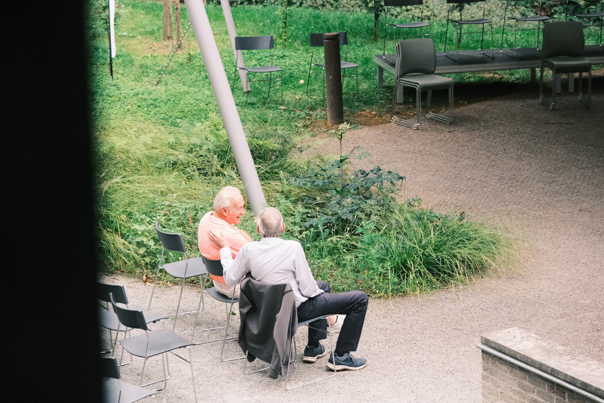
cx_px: 302
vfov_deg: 11.4
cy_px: 202
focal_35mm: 120
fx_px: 2013
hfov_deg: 17.1
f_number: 4
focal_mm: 80
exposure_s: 1/2700
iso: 6400
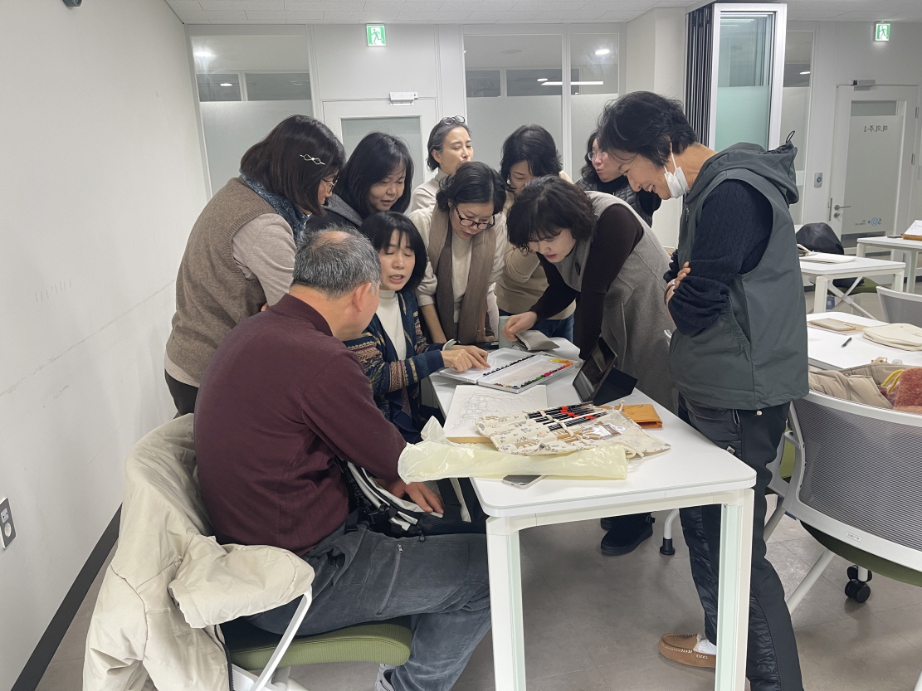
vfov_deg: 54.9
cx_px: 461
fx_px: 666
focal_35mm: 25
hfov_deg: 69.4
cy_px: 346
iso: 100
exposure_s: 1/60
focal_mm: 5.1
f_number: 1.6
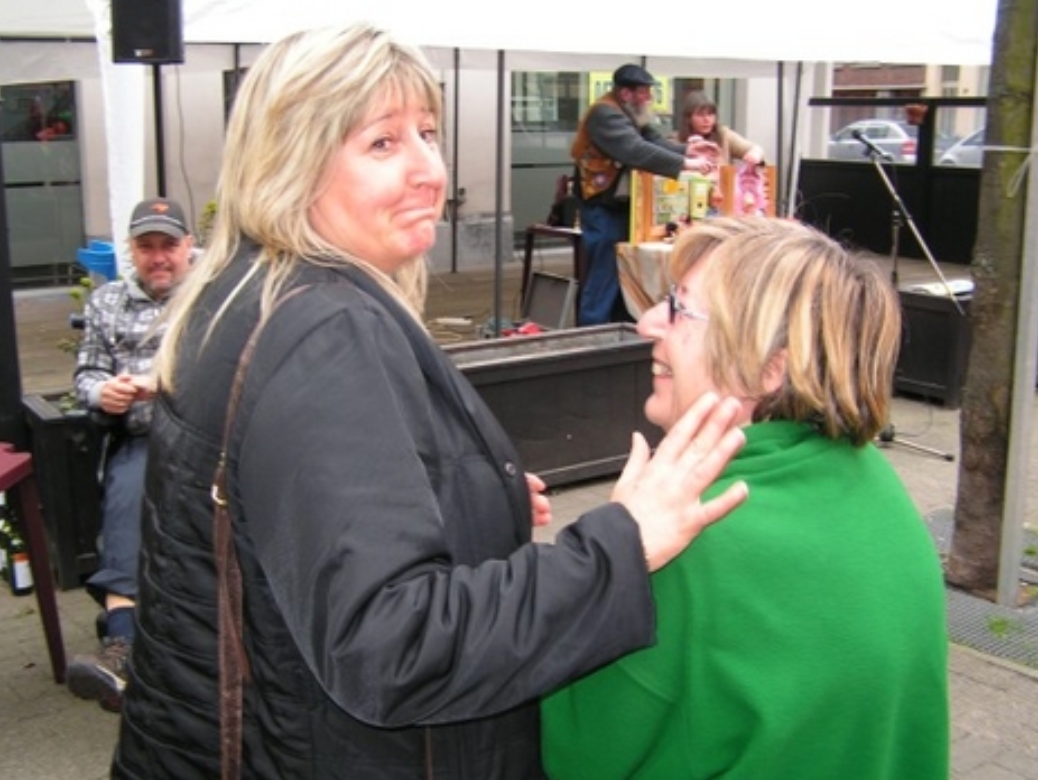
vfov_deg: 35.2
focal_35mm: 41
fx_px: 1230
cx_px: 489
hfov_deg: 45.7
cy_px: 396
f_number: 2.8
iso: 50
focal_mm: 6.3
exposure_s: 1/60
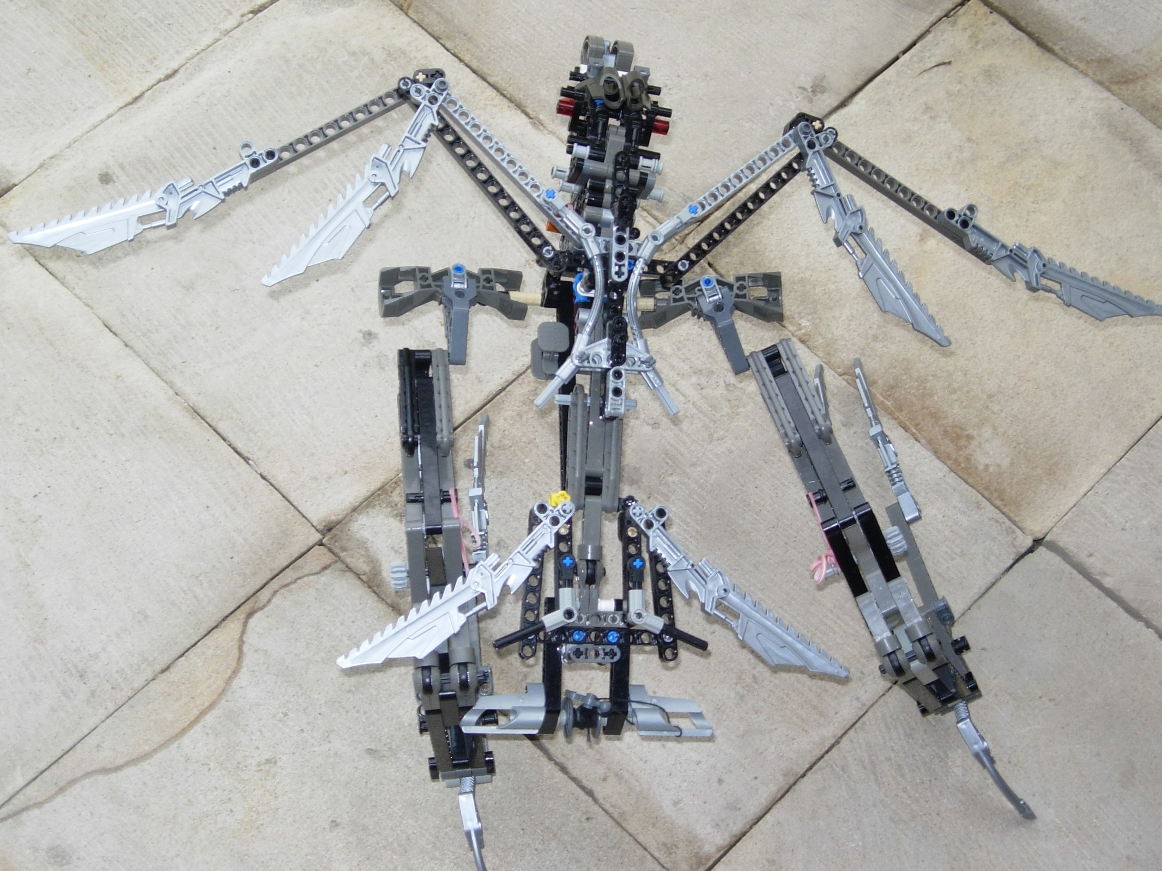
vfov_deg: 22.6
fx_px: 2182
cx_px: 554
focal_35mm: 65
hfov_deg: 29.8
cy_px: 434
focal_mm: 12.7
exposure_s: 1/121
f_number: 3.5
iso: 79
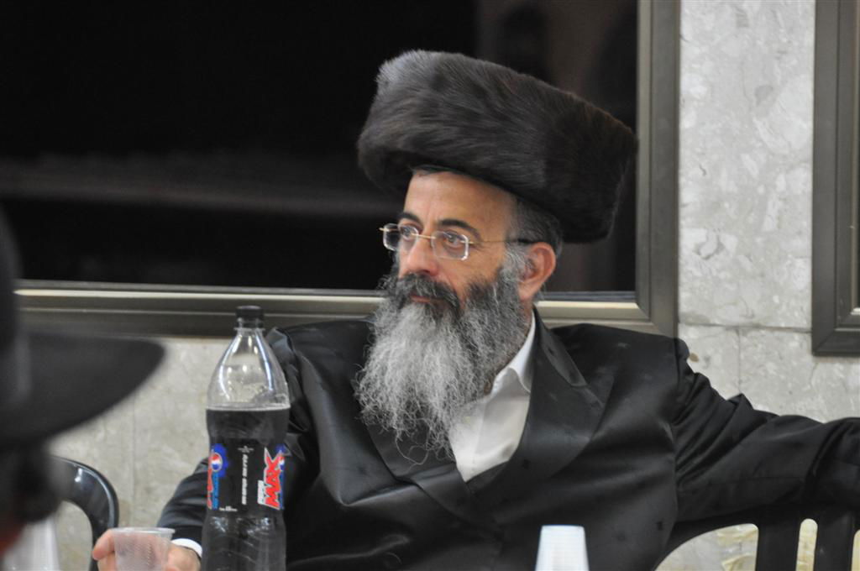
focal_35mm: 300
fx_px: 7158
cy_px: 286
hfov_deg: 6.9
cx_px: 430
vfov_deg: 4.6
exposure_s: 1/60
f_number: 5.6
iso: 1600
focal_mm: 200
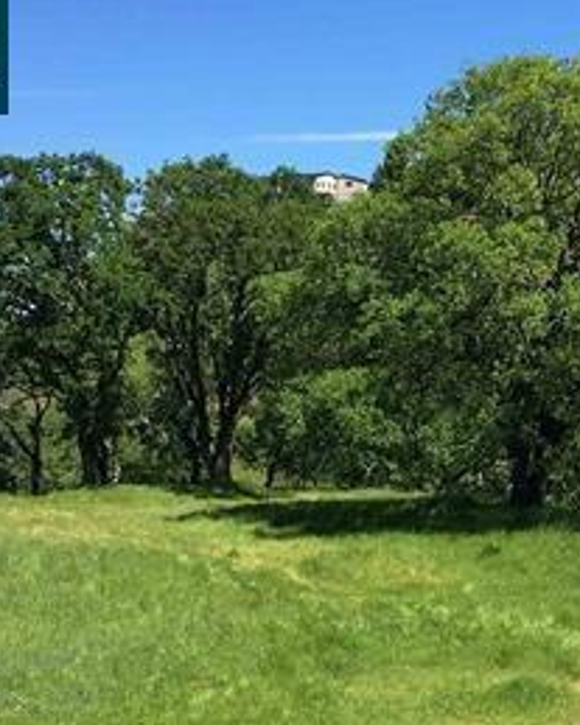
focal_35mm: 70
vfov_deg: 26.3
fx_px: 1503
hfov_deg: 21.8
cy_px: 647
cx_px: 345
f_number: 2.2
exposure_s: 1/1282
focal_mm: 4.15
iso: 25
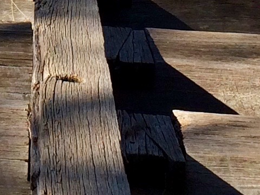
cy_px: -161
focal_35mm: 204
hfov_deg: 9.6
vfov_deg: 7.1
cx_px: -43
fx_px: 1532
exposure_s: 1/820
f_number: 2.2
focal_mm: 4.12
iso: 32
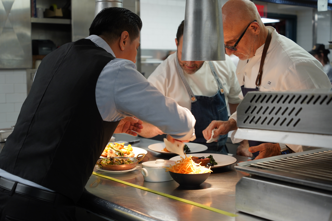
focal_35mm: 51
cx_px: 166
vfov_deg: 26.5
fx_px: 470
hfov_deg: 38.9
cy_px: 110
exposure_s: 1/160
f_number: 4
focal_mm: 51
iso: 800
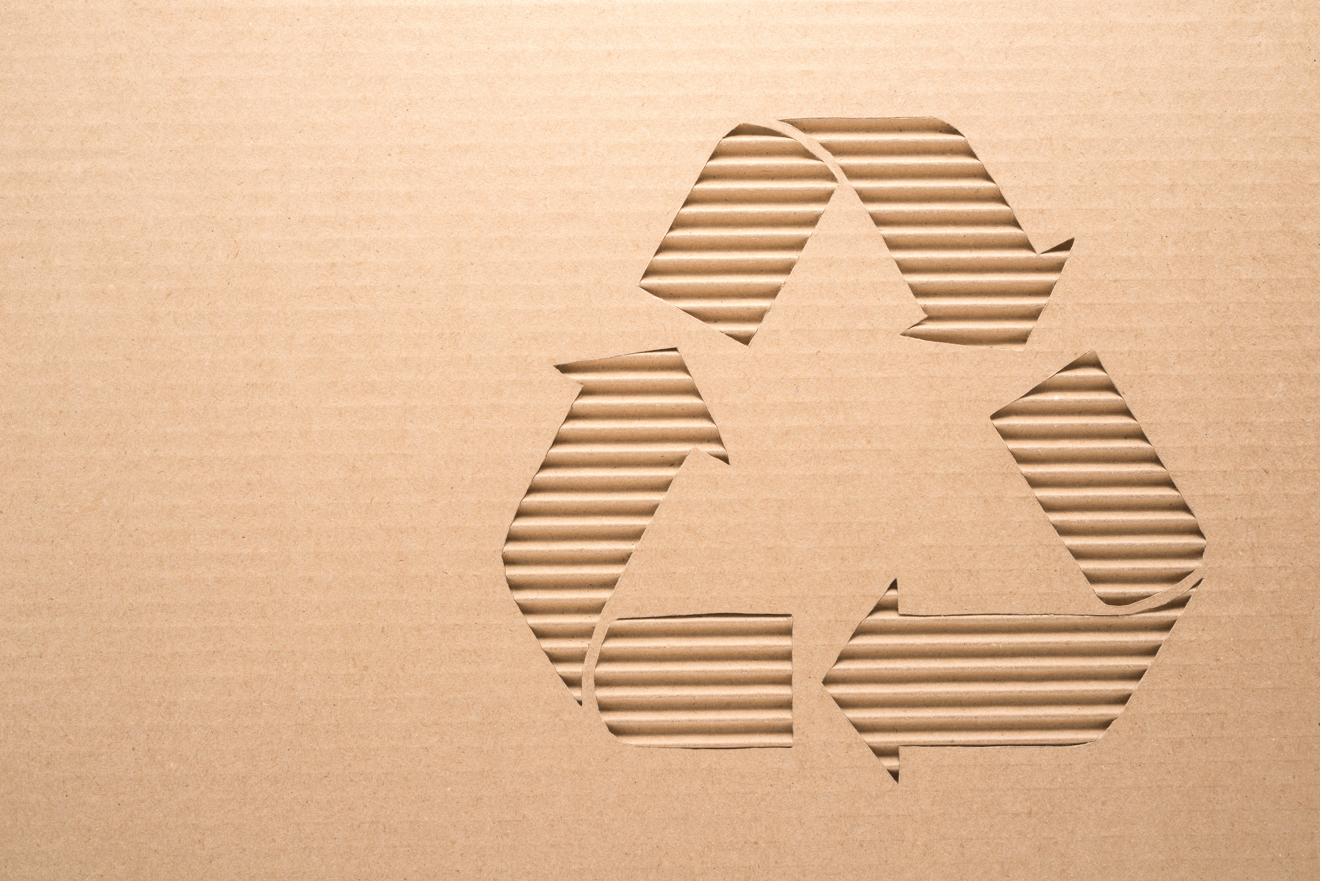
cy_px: 440
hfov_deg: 43.6
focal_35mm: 45
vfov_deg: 29.9
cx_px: 660
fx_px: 1650
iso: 100
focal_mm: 45
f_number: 11
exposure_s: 1/160
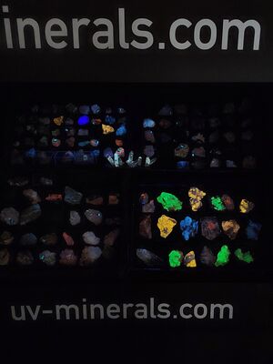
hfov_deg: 58.9
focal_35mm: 23
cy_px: 182
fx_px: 242
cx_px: 136
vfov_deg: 73.9
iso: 400
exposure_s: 1/125
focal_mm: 5.56
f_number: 1.8
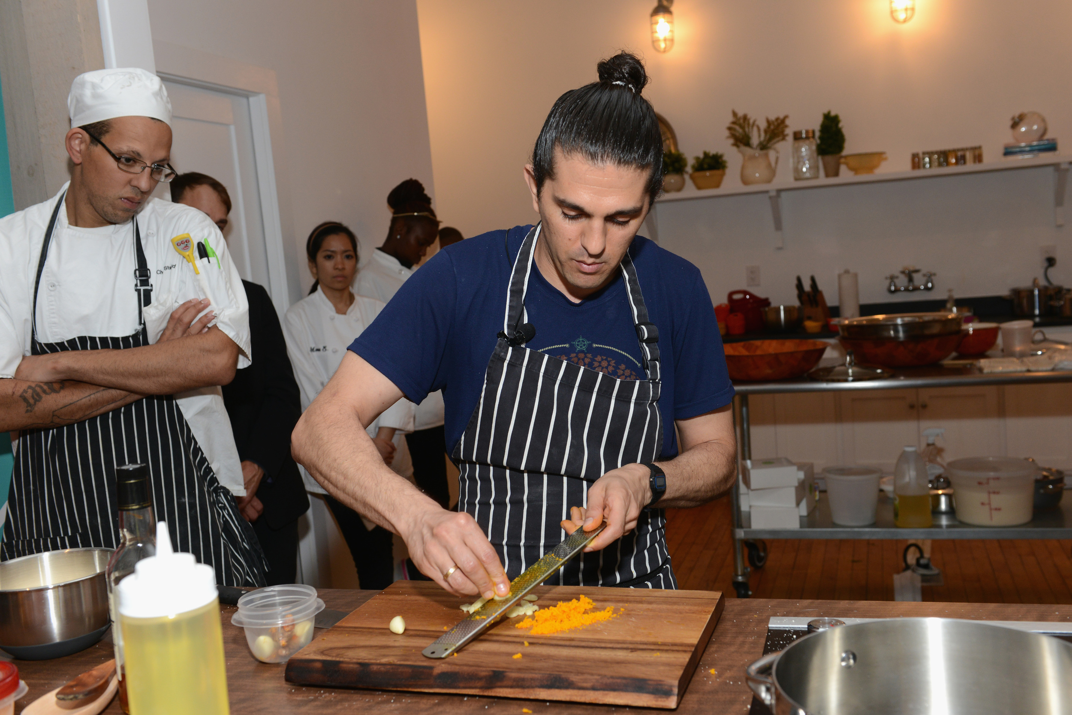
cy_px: 358
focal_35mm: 36
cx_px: 536
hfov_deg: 53.1
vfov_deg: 36.9
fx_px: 1072
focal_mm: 36
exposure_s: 1/80
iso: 800
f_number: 5.6
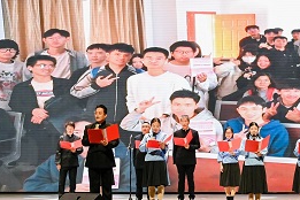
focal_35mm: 88
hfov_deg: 22.6
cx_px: 270
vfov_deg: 15.5
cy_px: 154
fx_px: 733
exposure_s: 1/500
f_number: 5.6
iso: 5000
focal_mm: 46
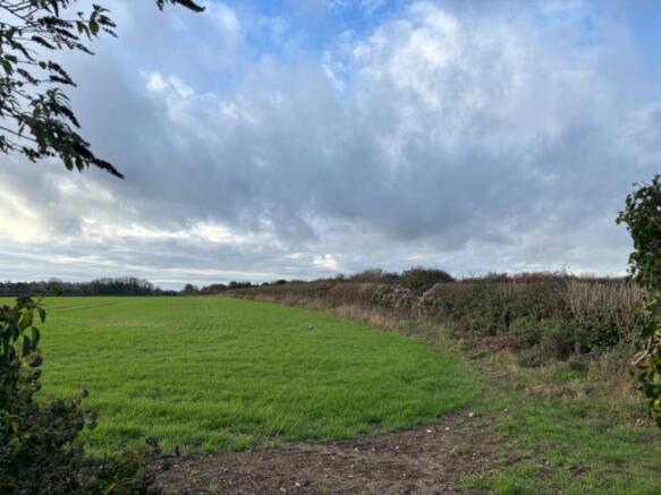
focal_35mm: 26
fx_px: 496
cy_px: 248
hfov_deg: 67.3
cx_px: 330
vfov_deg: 53.0
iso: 50
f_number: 1.6
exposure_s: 1/1279
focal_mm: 5.96
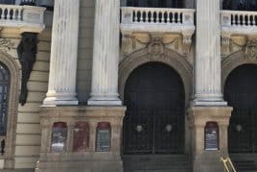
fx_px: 643
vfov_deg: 14.8
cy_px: -27
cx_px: 231
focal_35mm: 90
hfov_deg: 22.1
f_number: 2.2
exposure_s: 1/962
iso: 25
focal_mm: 4.15
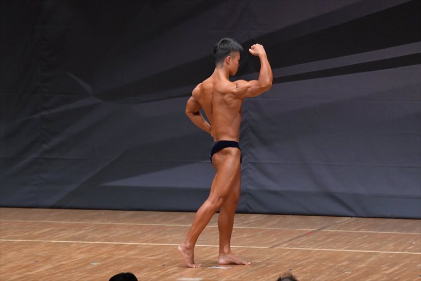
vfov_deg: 5.1
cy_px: 140
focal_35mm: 270
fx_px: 3156
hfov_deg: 7.6
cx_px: 210
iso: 6400
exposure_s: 1/400
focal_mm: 180
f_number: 5.6
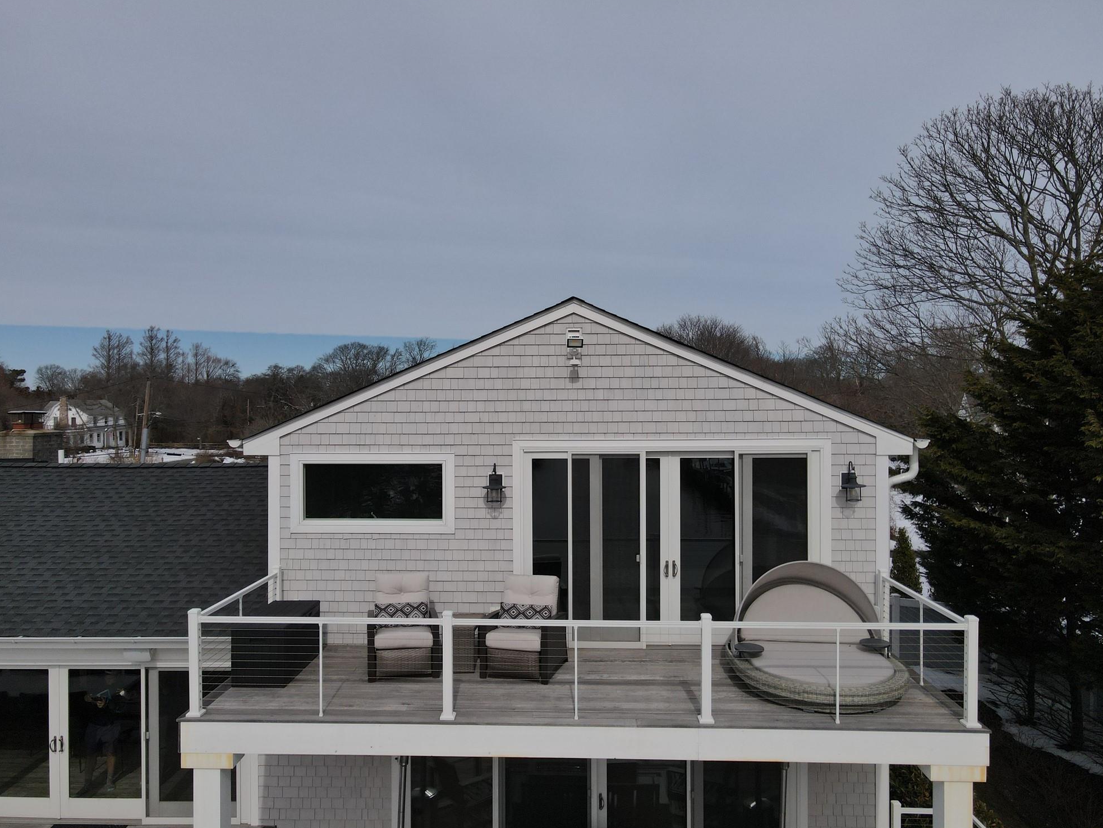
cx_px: 545
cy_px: 423
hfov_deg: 69.4
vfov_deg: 54.9
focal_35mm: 25
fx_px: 797
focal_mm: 4.5
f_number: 2.8
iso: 110
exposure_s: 1/3000
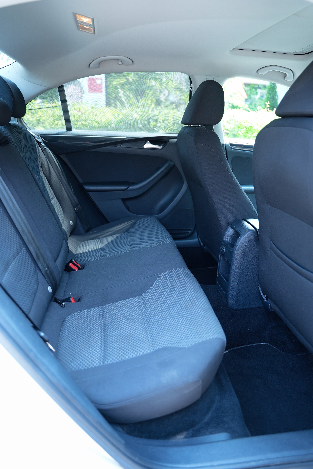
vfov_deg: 68.7
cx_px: 156
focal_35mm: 26
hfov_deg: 49.1
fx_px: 343
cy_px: 234
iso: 320
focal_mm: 26.3
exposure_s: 1/125
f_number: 2.8
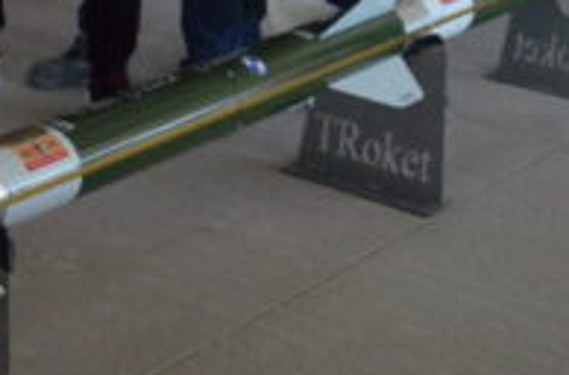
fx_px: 1686
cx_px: -504
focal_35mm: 107
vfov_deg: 12.2
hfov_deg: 15.8
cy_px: -171
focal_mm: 18
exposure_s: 1/320
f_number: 9
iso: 1600
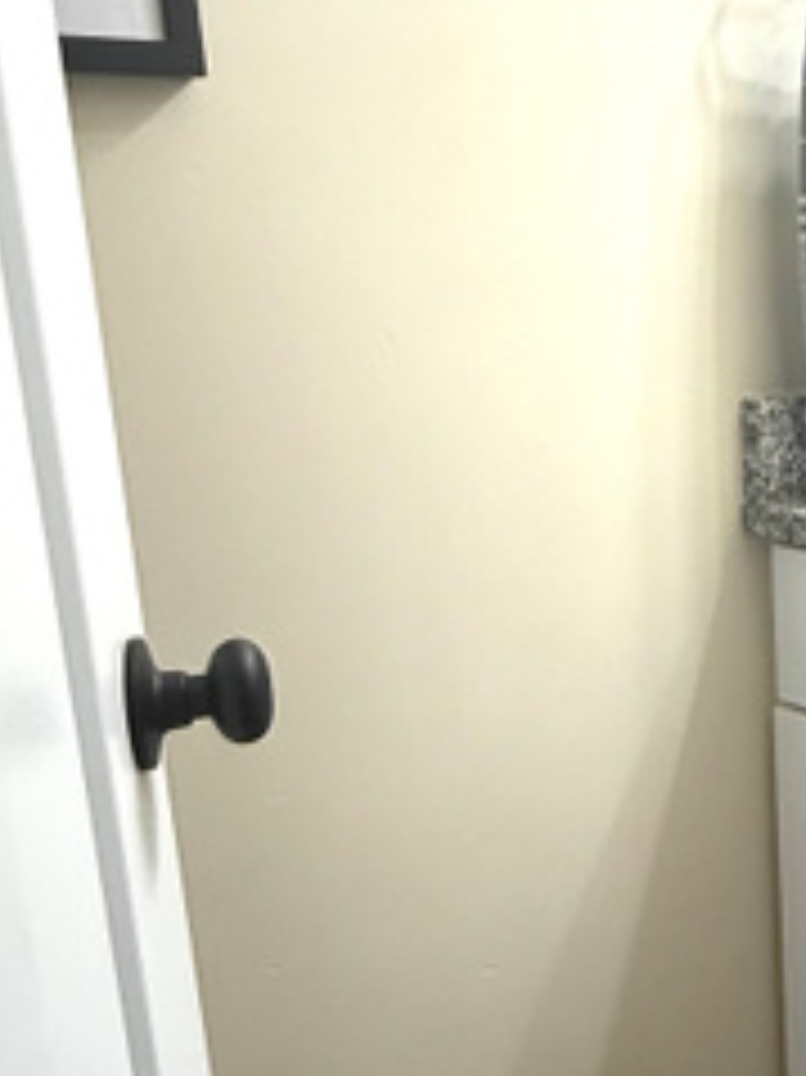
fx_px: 1398
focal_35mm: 45
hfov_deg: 30.1
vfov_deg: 42.1
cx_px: 792
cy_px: 585
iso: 125
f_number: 2.2
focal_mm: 2.22
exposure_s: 1/120
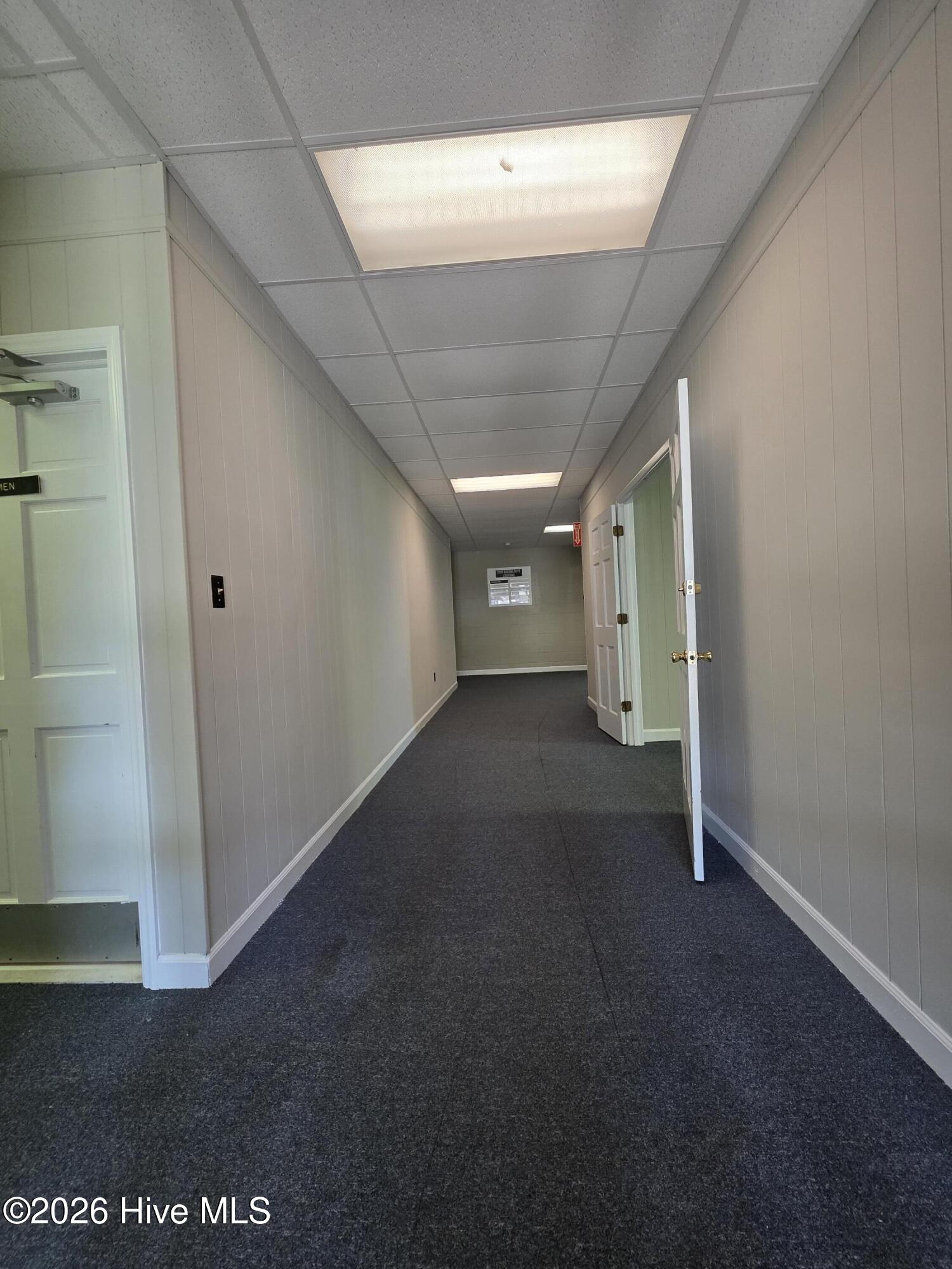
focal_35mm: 13
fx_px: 477
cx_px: 476
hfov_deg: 89.9
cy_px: 634
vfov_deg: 106.2
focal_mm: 2.2
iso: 200
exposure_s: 1/120
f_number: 1.9
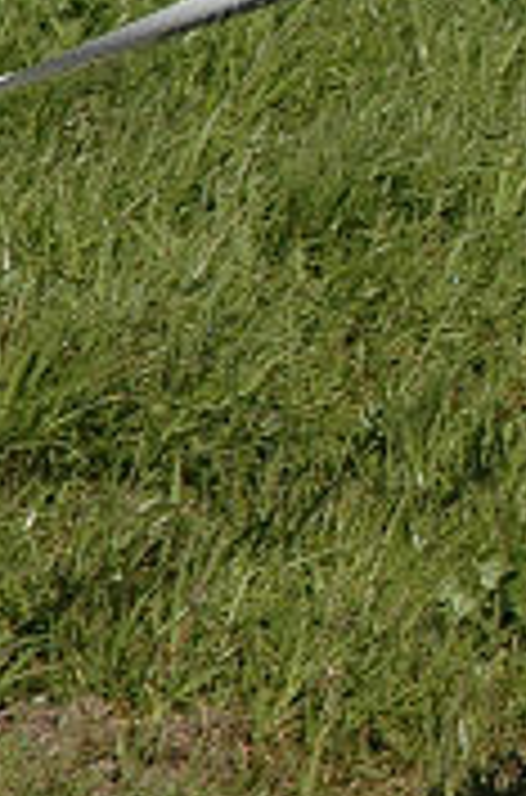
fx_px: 10471
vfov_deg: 4.3
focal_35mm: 475
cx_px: 1113
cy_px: -112
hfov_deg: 2.9
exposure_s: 1/1250
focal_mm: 70
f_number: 6.3
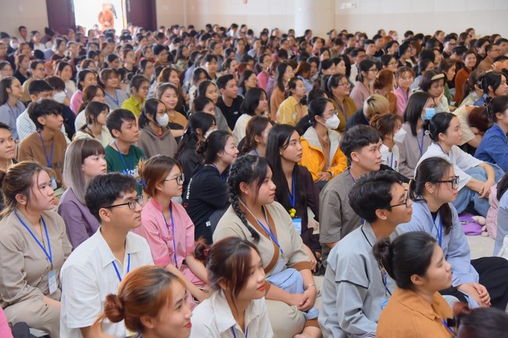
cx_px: 254
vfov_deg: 23.4
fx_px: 818
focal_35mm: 58
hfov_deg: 34.5
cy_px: 169
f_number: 5
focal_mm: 58
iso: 1250
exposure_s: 1/100
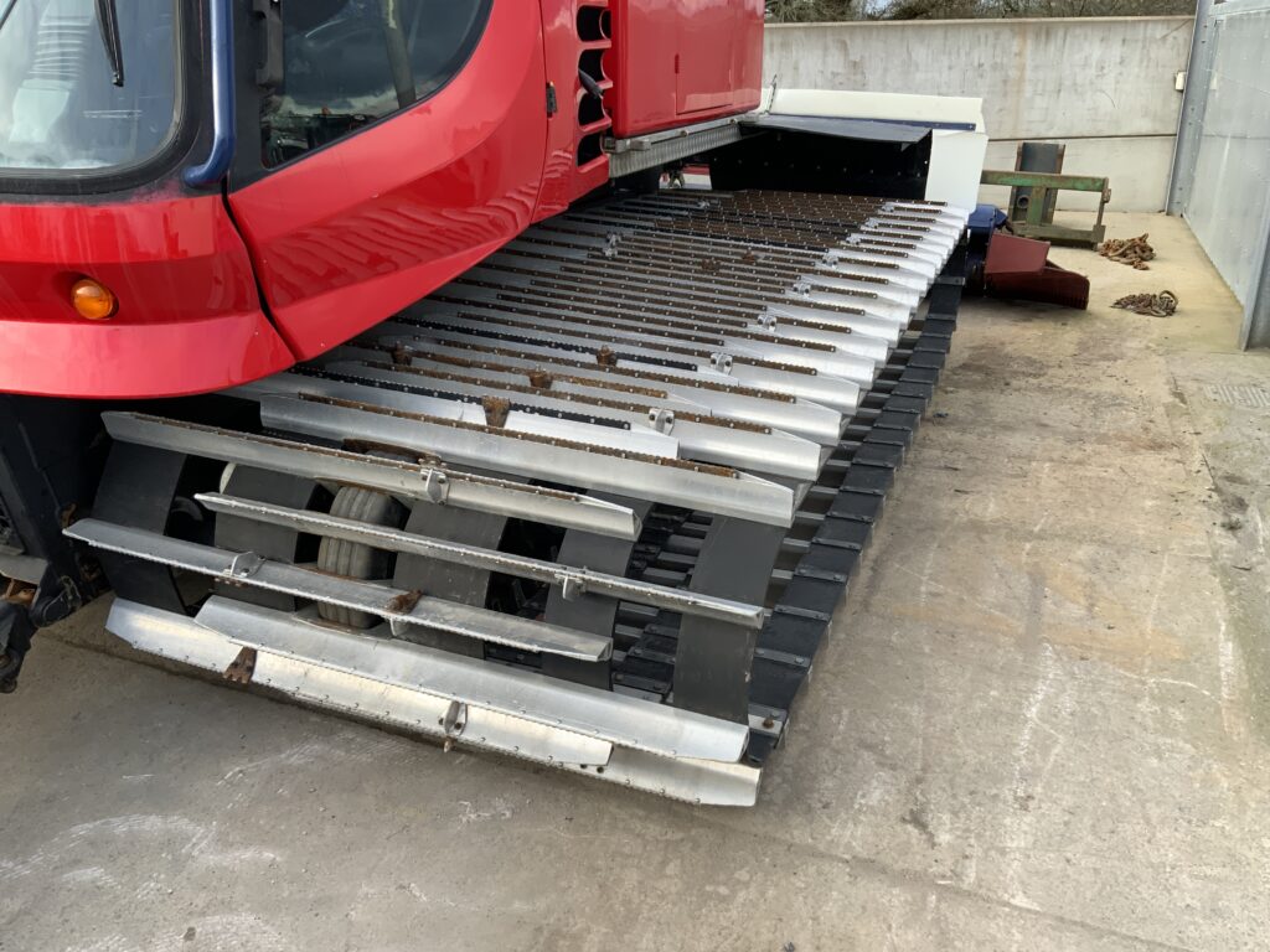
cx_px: 635
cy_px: 476
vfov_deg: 48.2
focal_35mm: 29
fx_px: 1064
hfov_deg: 61.7
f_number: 1.8
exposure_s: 1/185
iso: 16
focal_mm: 3
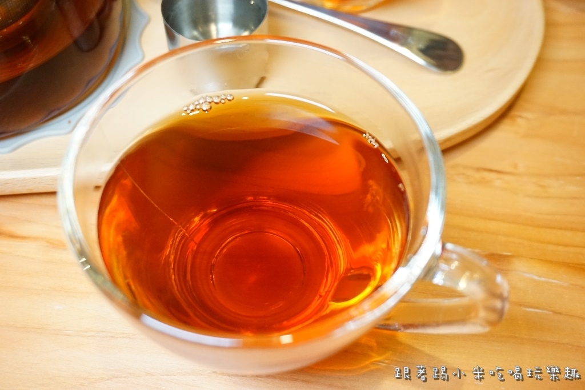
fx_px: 683
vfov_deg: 31.9
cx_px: 292
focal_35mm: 42
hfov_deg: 46.4
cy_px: 195
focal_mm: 28
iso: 2000
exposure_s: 1/60
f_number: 4.5
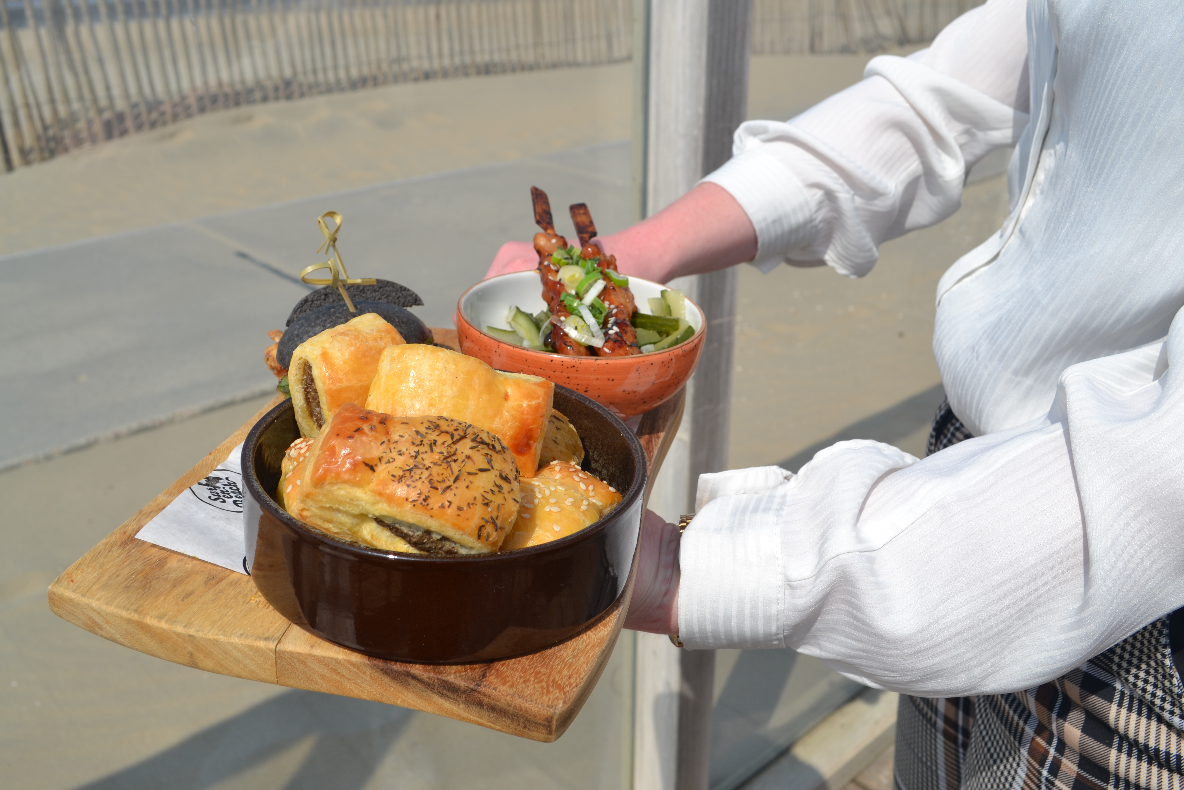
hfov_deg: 57.2
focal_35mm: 33
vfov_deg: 40.0
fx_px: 1085
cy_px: 395
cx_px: 592
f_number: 9
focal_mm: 22
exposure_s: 1/320
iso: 100
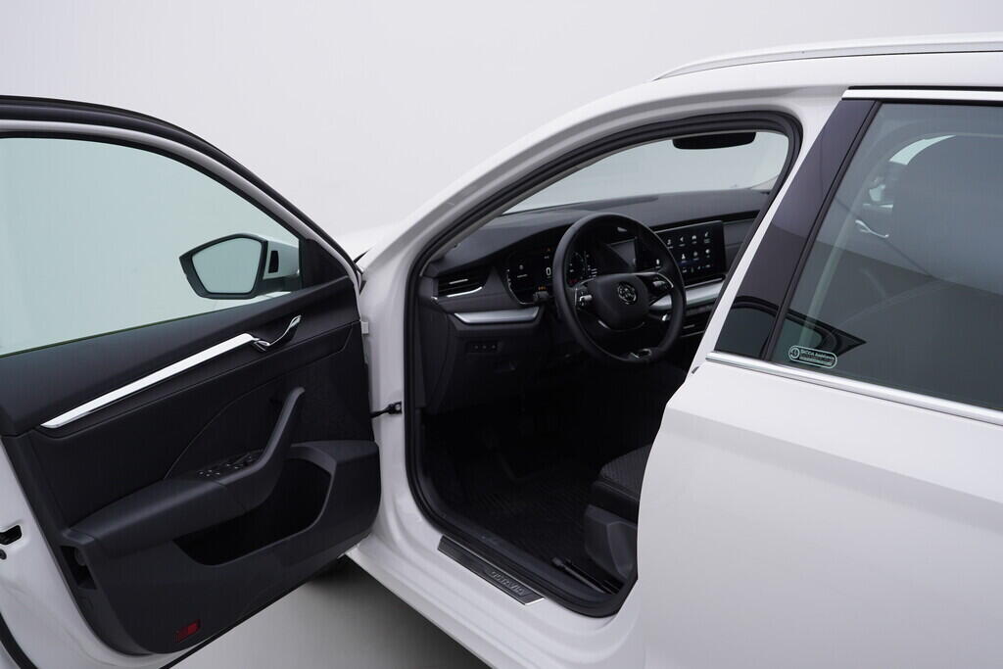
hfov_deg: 53.1
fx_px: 1003
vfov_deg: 36.9
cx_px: 502
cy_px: 334
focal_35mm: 36
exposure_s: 1/80
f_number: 4
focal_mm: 24
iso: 125
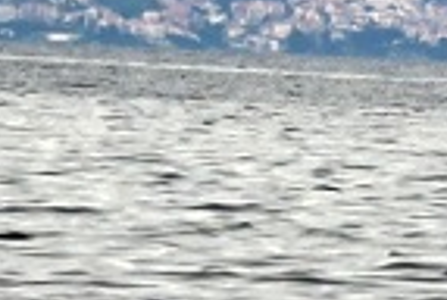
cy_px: 247
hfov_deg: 1.5
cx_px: 613
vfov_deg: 1.0
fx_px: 17320
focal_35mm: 1392
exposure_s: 1/500
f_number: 5.3
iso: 1600
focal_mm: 210
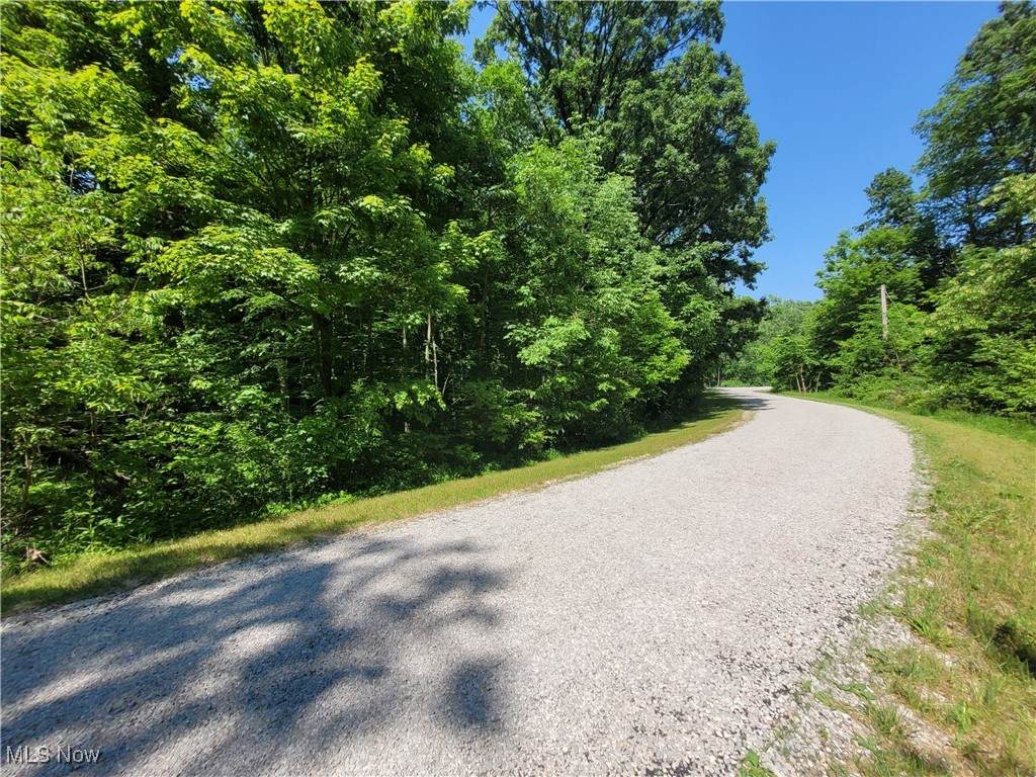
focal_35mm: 13
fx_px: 389
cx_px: 518
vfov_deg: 89.9
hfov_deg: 106.2
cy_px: 388
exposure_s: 1/1041
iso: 40
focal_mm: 1.74
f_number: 2.2
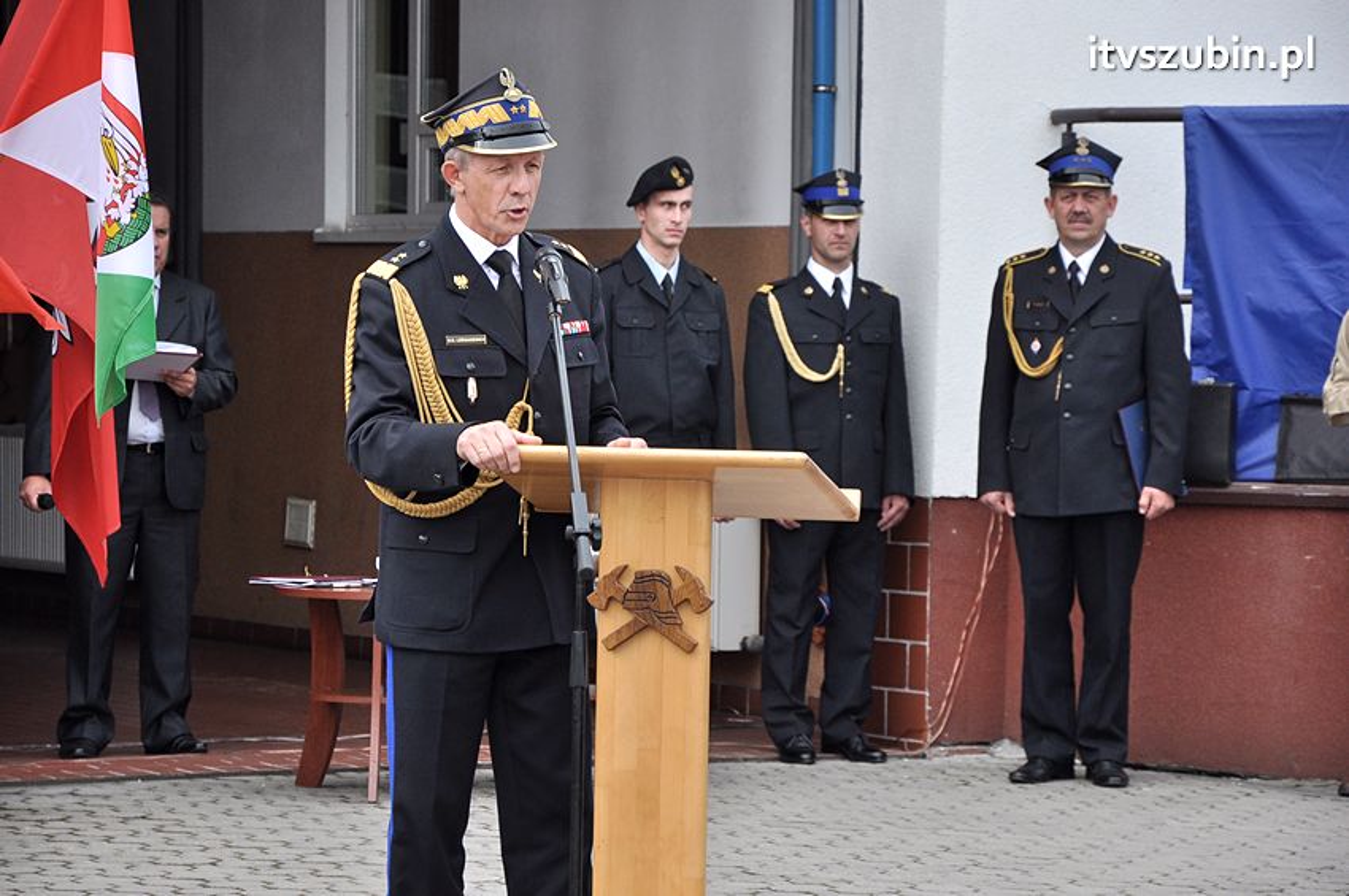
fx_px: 5896
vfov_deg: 8.7
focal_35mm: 158
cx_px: 674
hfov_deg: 13.1
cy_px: 448
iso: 500
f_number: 6.3
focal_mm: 105
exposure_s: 1/640
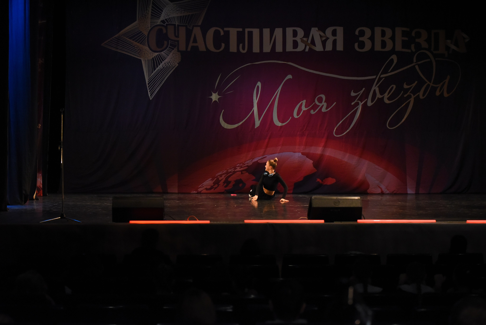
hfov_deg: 28.8
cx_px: 243
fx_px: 945
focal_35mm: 70
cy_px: 162
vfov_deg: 19.5
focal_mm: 70
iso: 5000
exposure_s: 1/800
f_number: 3.2
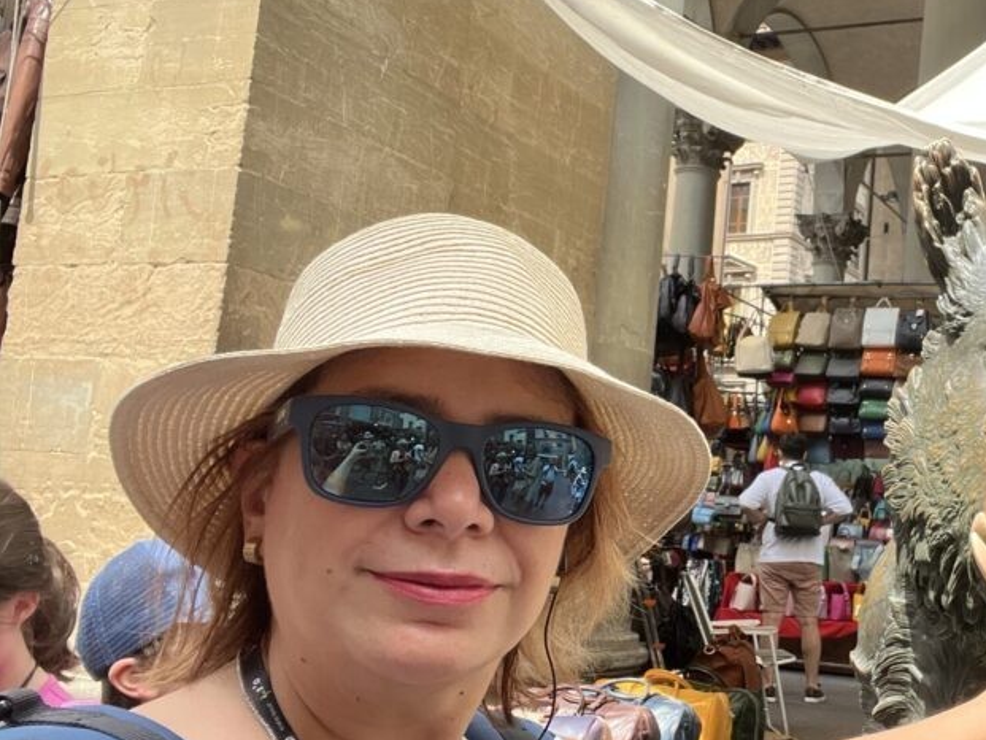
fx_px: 1140
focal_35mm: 40
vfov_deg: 36.0
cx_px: 856
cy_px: 370
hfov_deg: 43.4
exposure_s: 1/166
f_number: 2.2
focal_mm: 2.71
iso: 40
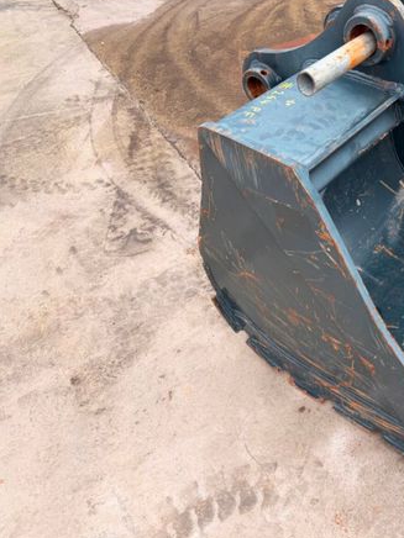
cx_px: 369
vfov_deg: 55.4
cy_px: 269
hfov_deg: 39.6
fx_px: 514
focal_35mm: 33
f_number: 1.78
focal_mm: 6.76
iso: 50
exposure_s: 1/121
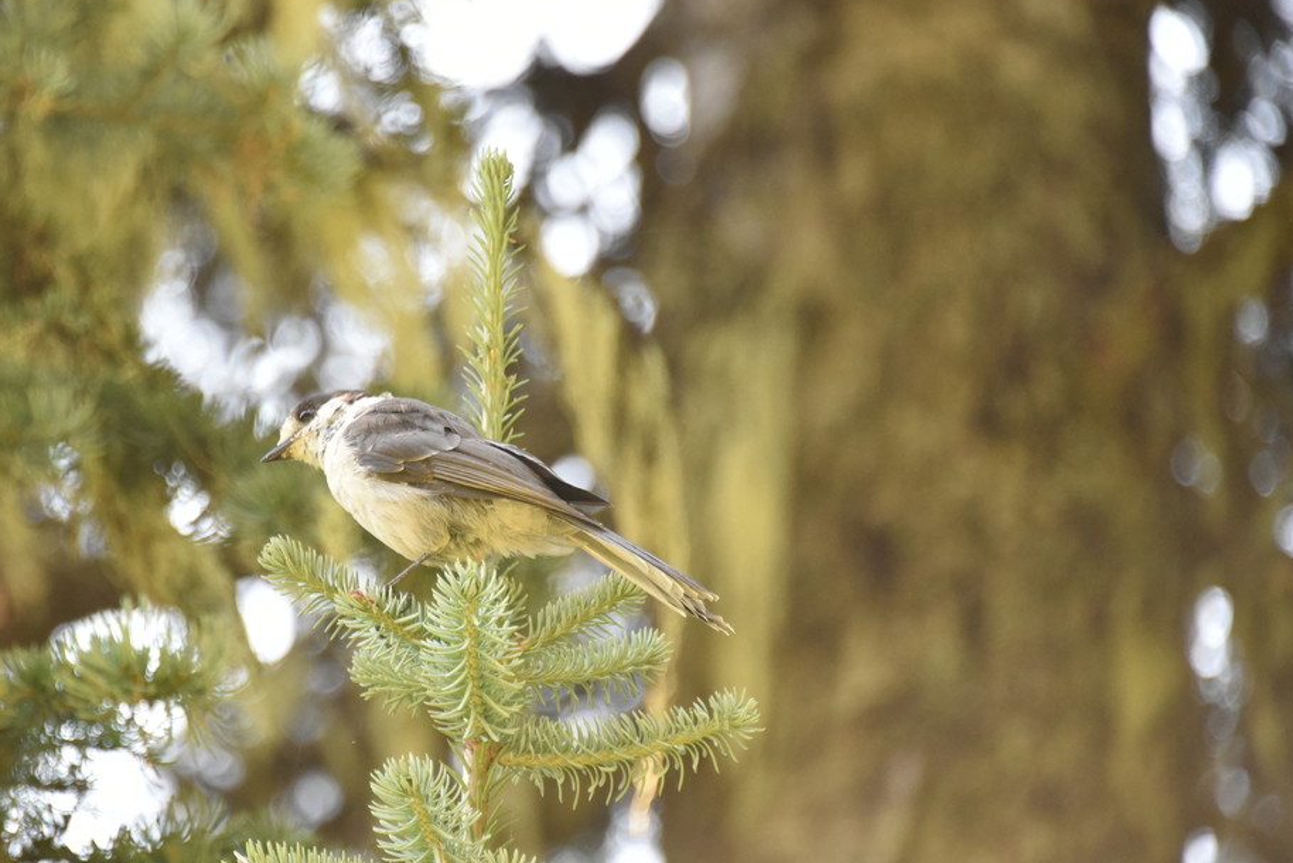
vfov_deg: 3.3
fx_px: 15089
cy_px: 448
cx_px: 420
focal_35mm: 420
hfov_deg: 4.9
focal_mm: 300
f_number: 5.6
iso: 3200
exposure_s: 1/640
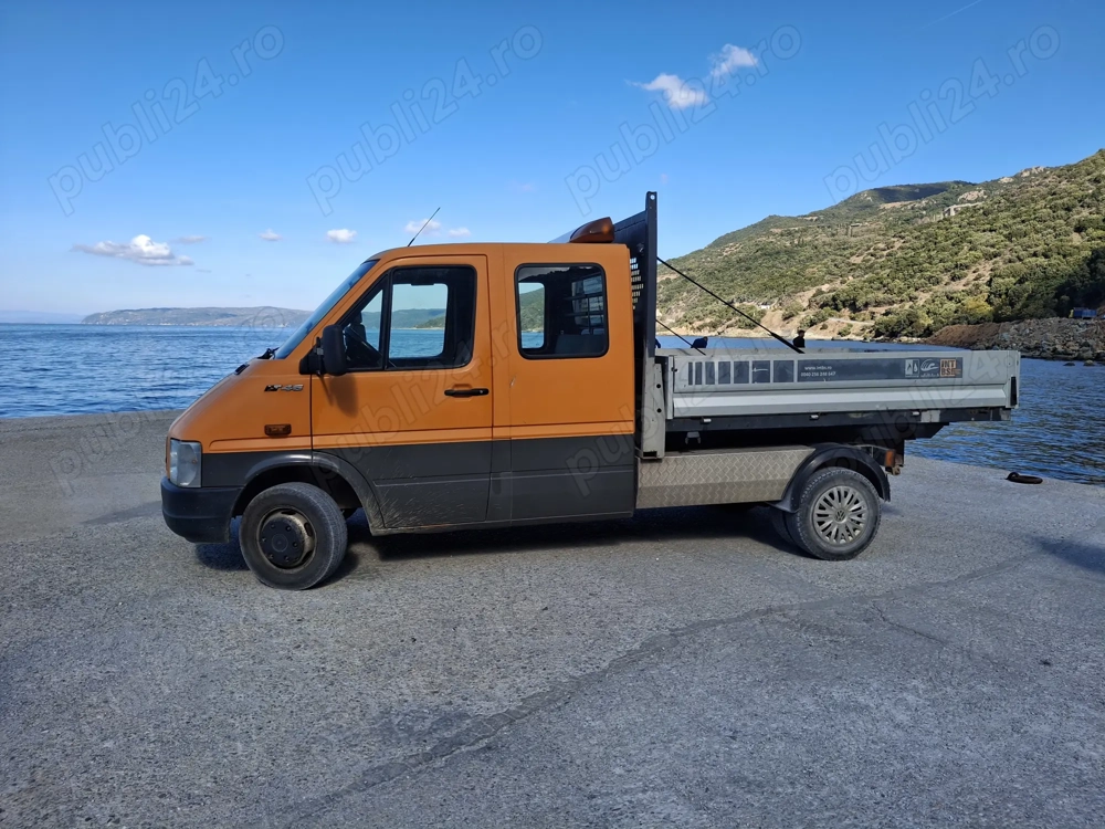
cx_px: 552
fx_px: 798
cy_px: 414
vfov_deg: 54.9
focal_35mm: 25
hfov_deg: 69.4
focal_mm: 4.69
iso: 32
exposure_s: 1/1348
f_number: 1.8
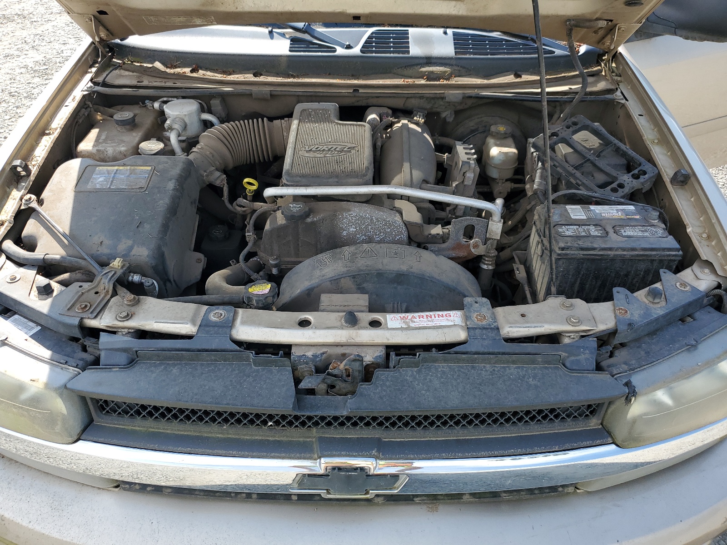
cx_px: 364
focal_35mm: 26
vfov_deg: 53.1
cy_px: 272
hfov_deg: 67.3
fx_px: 546
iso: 50
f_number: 1.5
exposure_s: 1/833
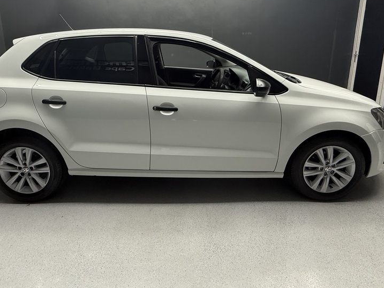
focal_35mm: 20
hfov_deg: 81.4
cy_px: 87
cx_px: 171
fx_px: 222
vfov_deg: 63.6
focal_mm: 2.22
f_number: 2.2
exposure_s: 1/100
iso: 160
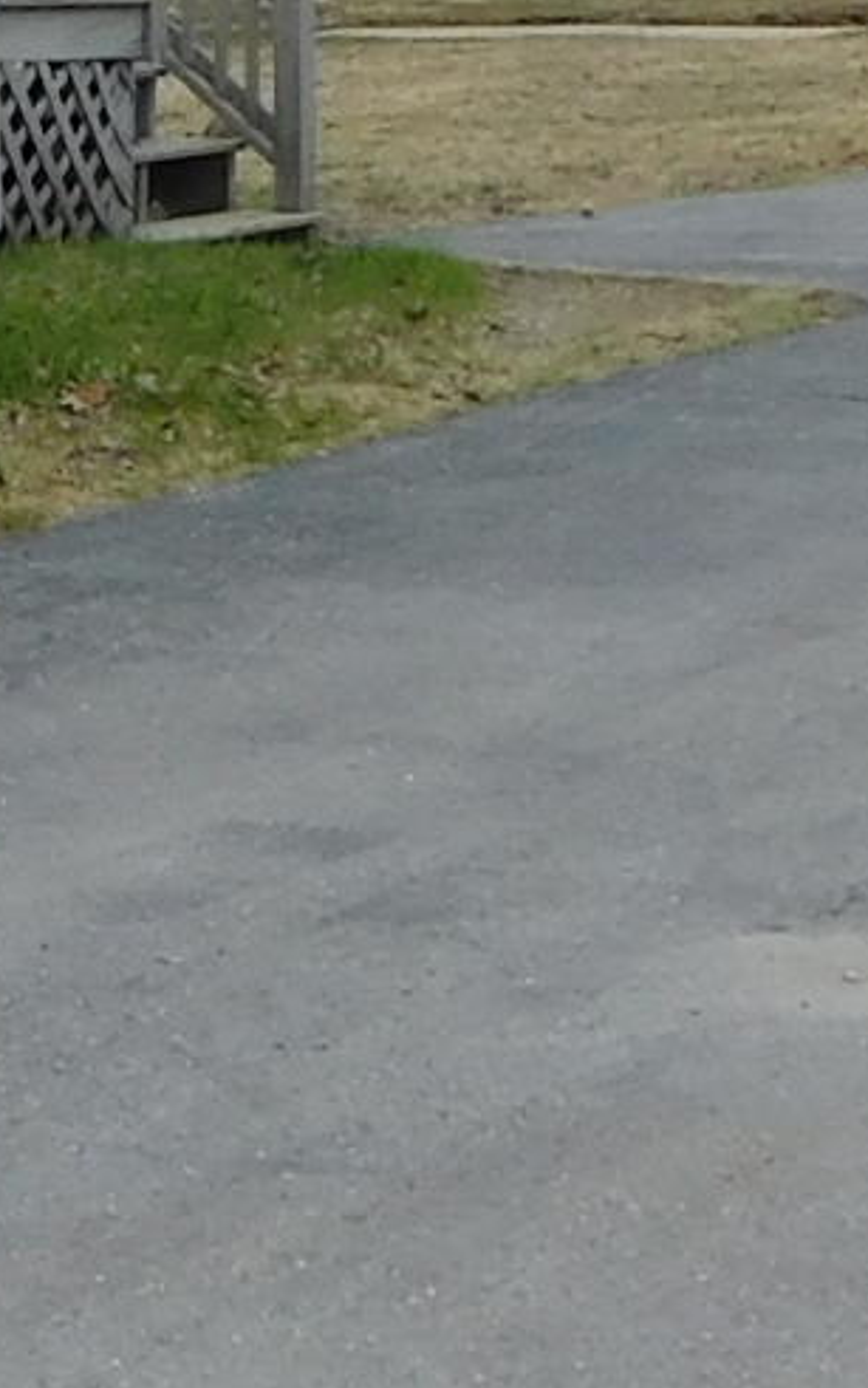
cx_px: -865
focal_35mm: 149
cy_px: -308
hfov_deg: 8.4
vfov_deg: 13.6
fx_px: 5638
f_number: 3
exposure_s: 1/1250
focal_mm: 4
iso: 125
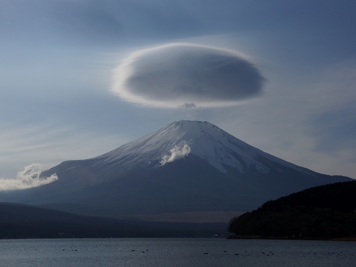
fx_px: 679
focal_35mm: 66
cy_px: 132
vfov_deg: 22.2
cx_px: 194
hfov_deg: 29.4
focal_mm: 40
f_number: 11
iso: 200
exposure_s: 1/2000
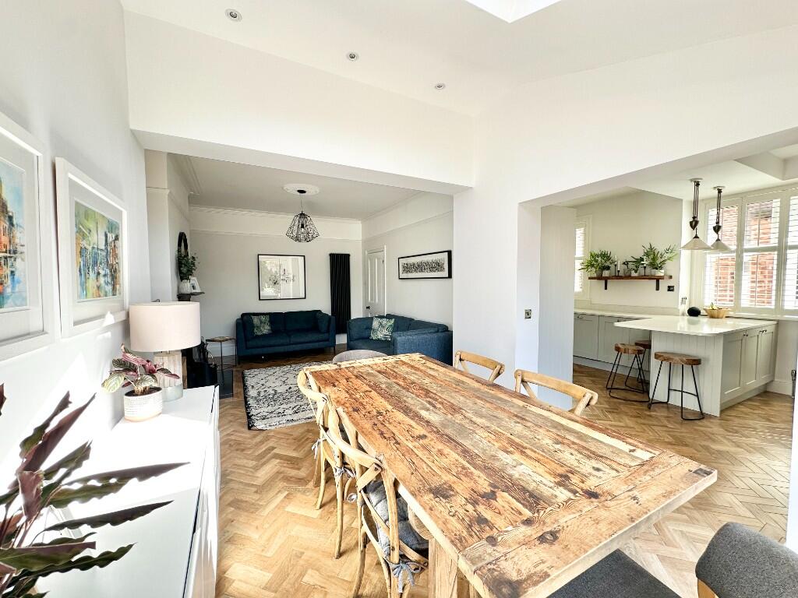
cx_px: 399
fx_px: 323
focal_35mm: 14
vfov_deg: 85.7
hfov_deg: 102.1
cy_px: 299
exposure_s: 1/99
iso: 40
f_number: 2.2
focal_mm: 2.22
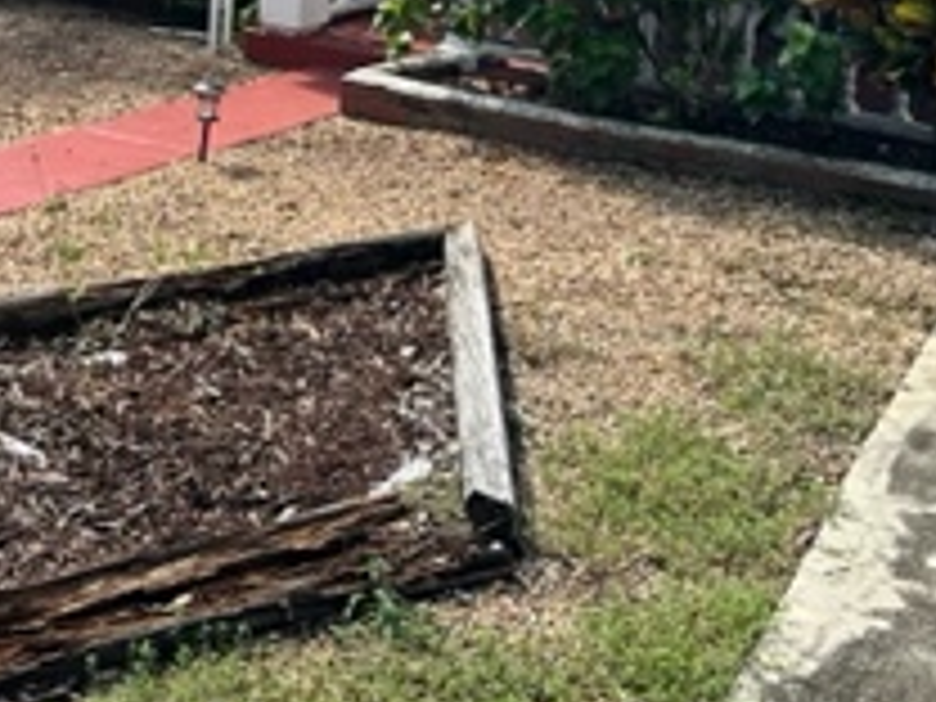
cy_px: -238
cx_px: 333
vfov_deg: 18.4
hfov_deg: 26.2
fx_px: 2001
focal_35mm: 74
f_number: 1.78
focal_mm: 6.86
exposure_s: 1/2525
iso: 80
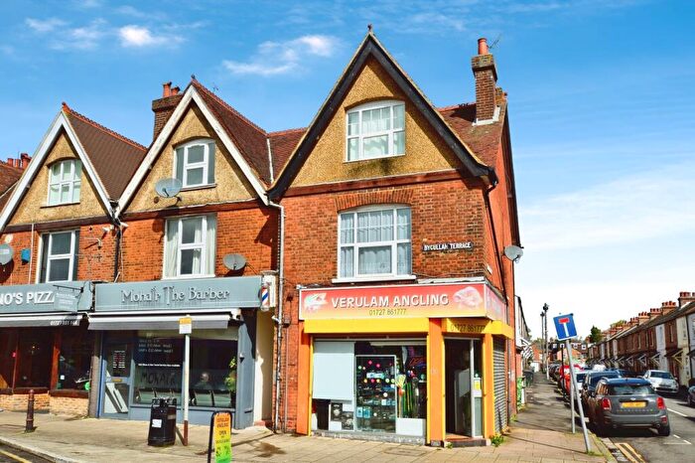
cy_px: 232
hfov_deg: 62.0
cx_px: 348
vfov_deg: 43.6
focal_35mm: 30
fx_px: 579
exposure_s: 1/500
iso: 200
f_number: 11
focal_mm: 20
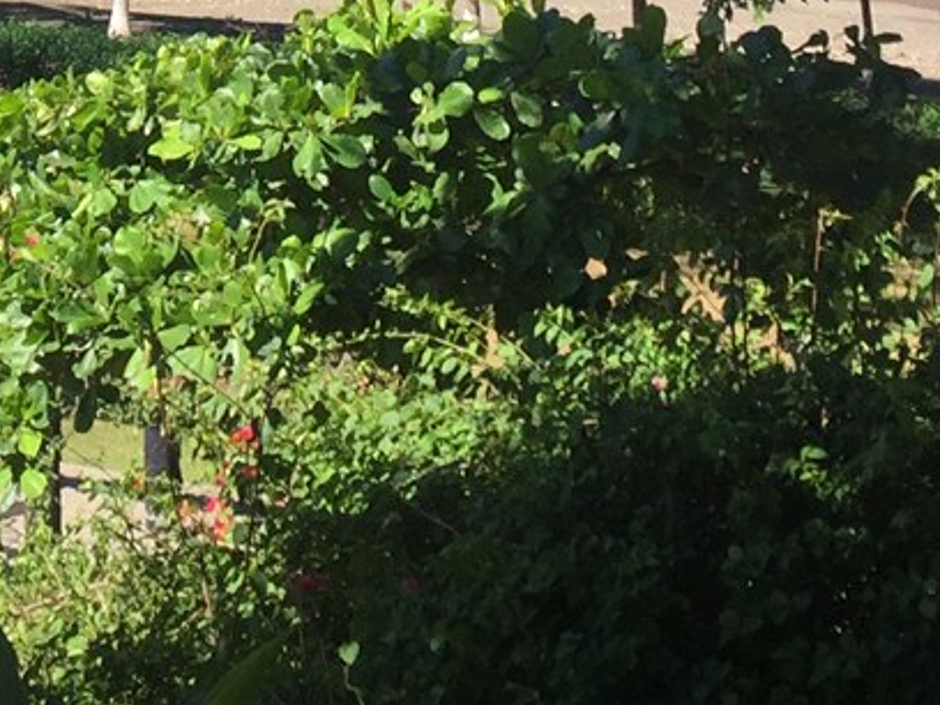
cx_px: -350
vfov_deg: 12.0
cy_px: -461
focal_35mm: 116
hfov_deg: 15.9
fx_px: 3150
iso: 32
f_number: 2.2
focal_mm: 4.15
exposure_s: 1/1099
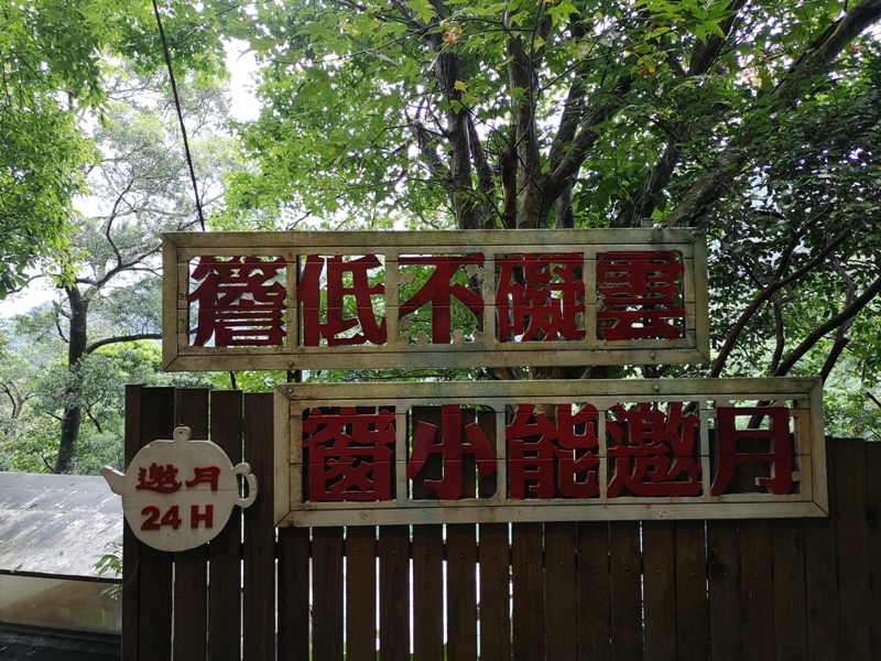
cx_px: 440
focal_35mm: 27
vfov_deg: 51.4
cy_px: 330
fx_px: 687
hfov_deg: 65.3
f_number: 1.8
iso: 50
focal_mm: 3.95
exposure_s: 1/121
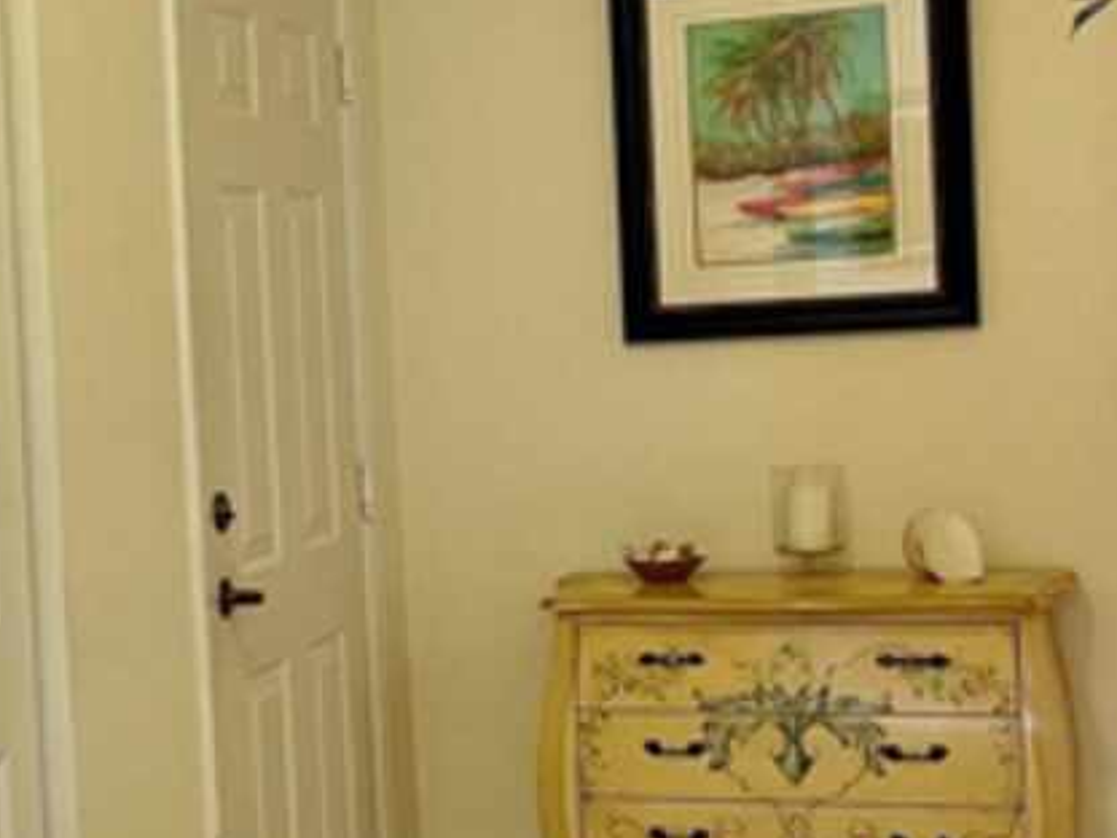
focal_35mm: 80
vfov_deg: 18.4
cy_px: 486
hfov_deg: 23.4
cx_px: 0
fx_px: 2581
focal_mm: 4.2
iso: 125
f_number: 1.6
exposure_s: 1/60
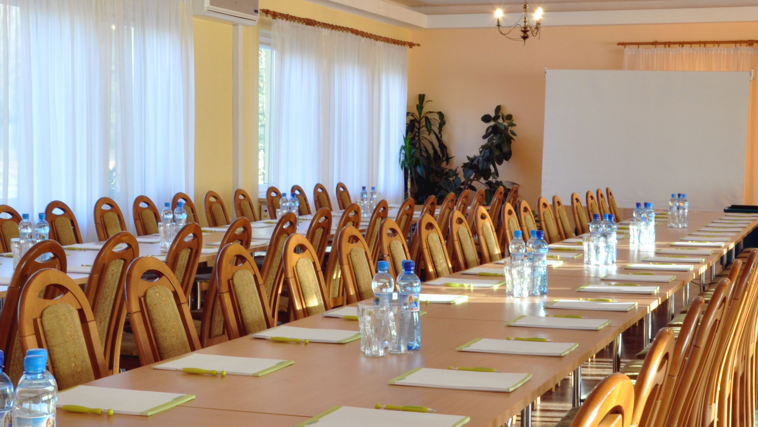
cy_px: 212
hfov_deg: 32.8
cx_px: 389
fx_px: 1286
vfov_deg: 18.8
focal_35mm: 64
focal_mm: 26
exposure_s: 1/2
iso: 500
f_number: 20
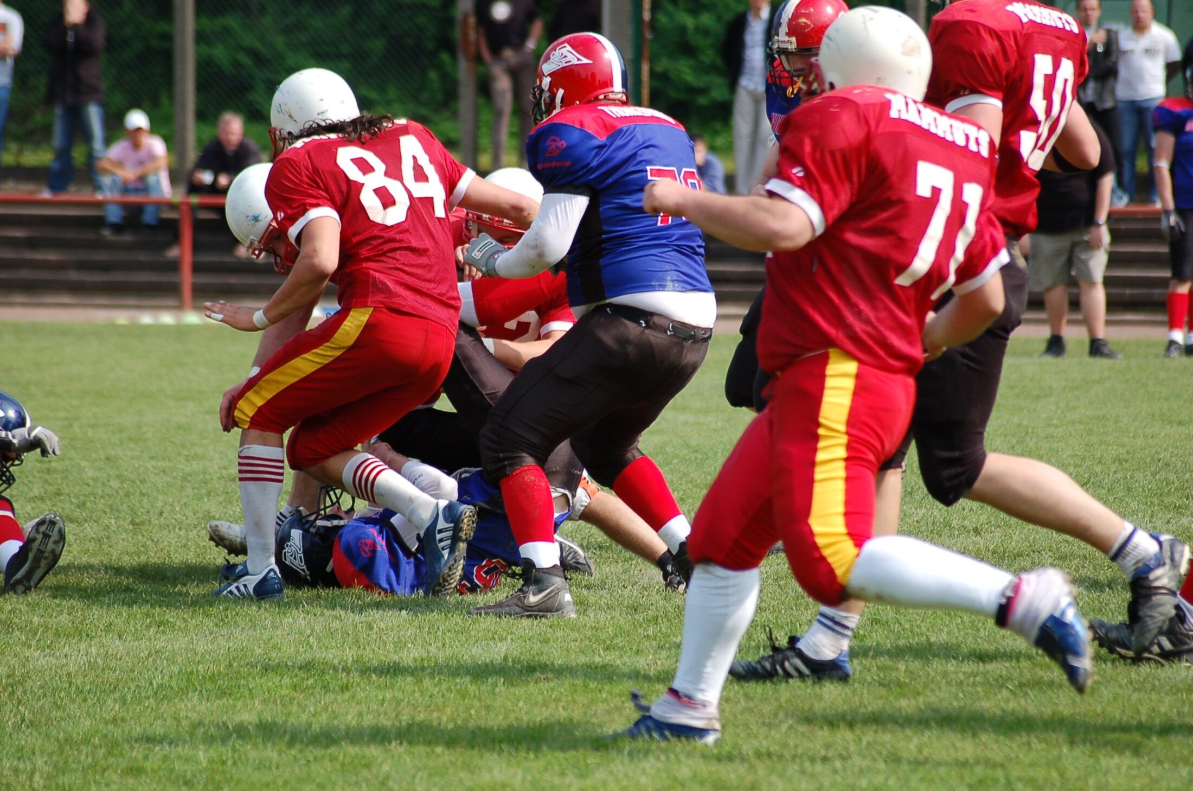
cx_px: 596
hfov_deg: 8.1
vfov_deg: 5.4
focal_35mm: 255
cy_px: 396
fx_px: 8434
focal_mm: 170
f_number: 4.8
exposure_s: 1/1000
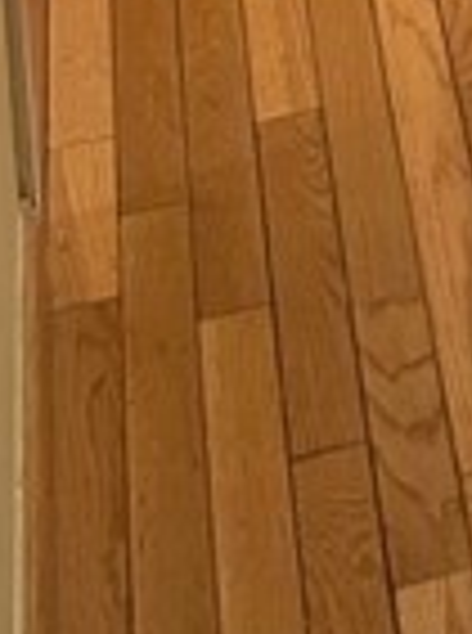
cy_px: -1070
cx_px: 1160
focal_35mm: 142
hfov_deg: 9.2
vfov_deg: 10.9
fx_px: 2593
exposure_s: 1/60
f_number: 1.6
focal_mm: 4.2
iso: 125
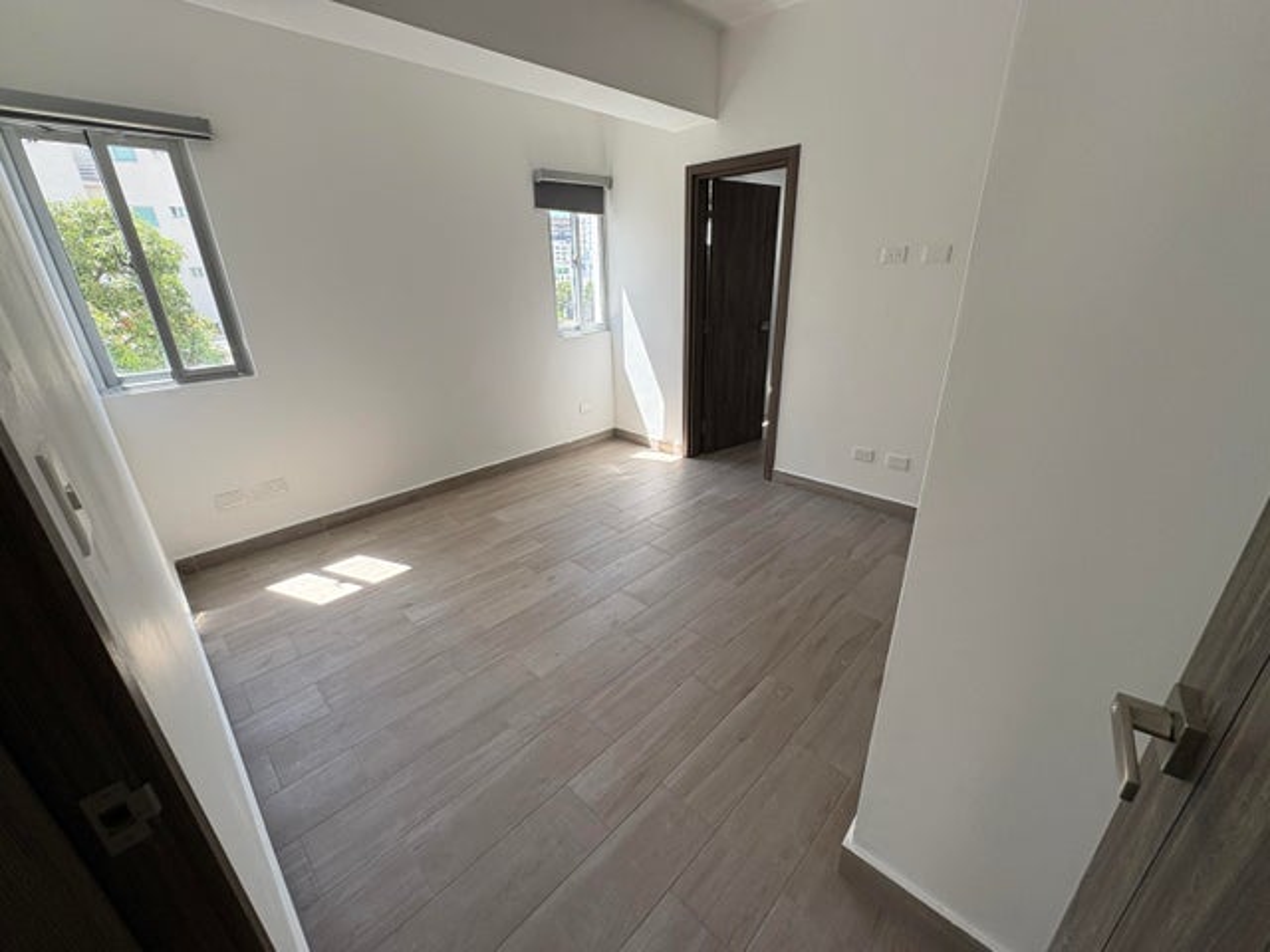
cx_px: 635
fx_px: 514
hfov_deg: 102.1
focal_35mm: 14
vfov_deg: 85.7
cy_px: 476
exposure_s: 1/155
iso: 64
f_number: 2.2
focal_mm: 2.22
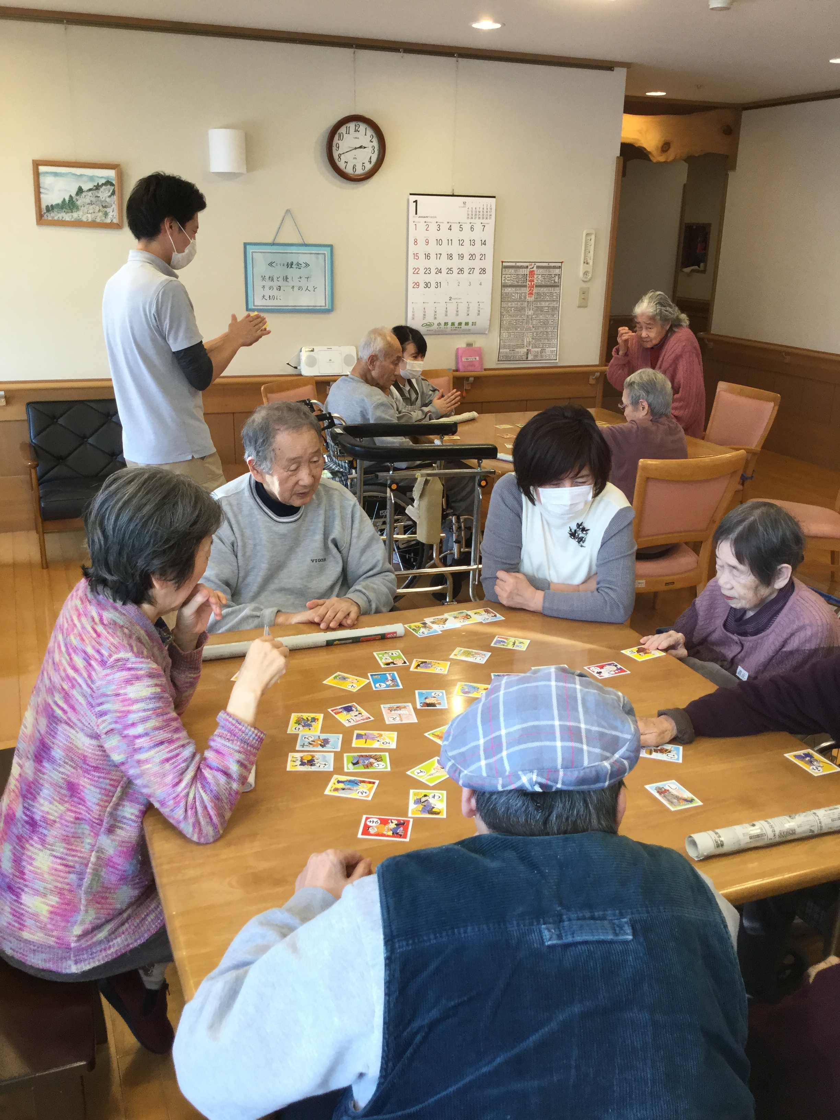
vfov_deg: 58.4
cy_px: 560
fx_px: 1003
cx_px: 420
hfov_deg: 45.4
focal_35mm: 31
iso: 25
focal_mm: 3.3
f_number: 2.4
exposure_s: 1/30
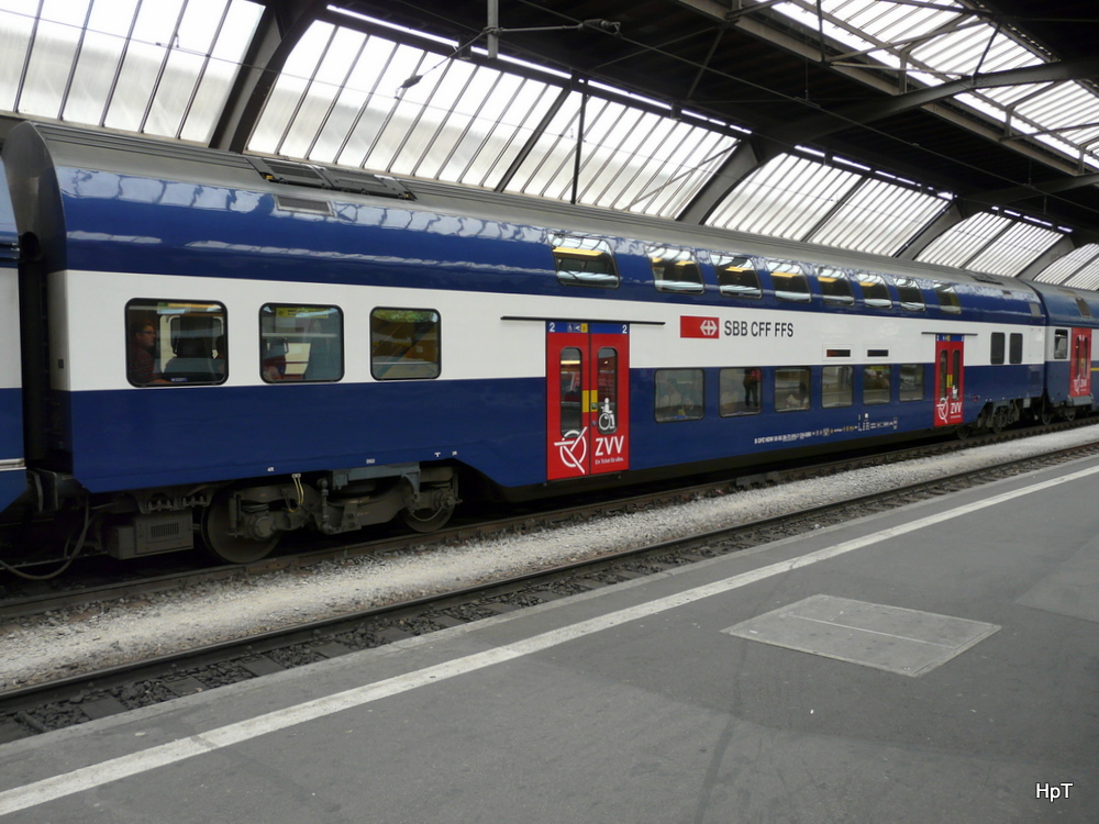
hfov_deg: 63.4
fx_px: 889
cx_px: 550
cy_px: 412
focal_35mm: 28
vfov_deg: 49.7
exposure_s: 1/100
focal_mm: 4.6
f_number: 2.8
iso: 100
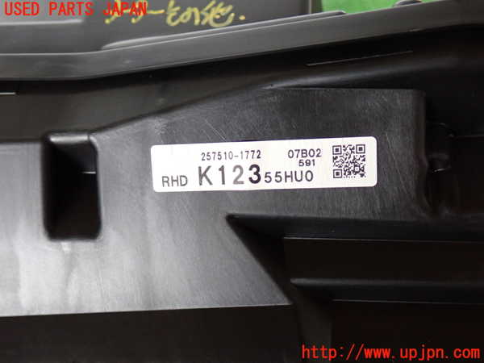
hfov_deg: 49.0
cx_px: 242
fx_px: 531
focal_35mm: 38
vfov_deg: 37.7
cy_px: 182
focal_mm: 6.83
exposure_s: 1/40
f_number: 2.7
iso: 500
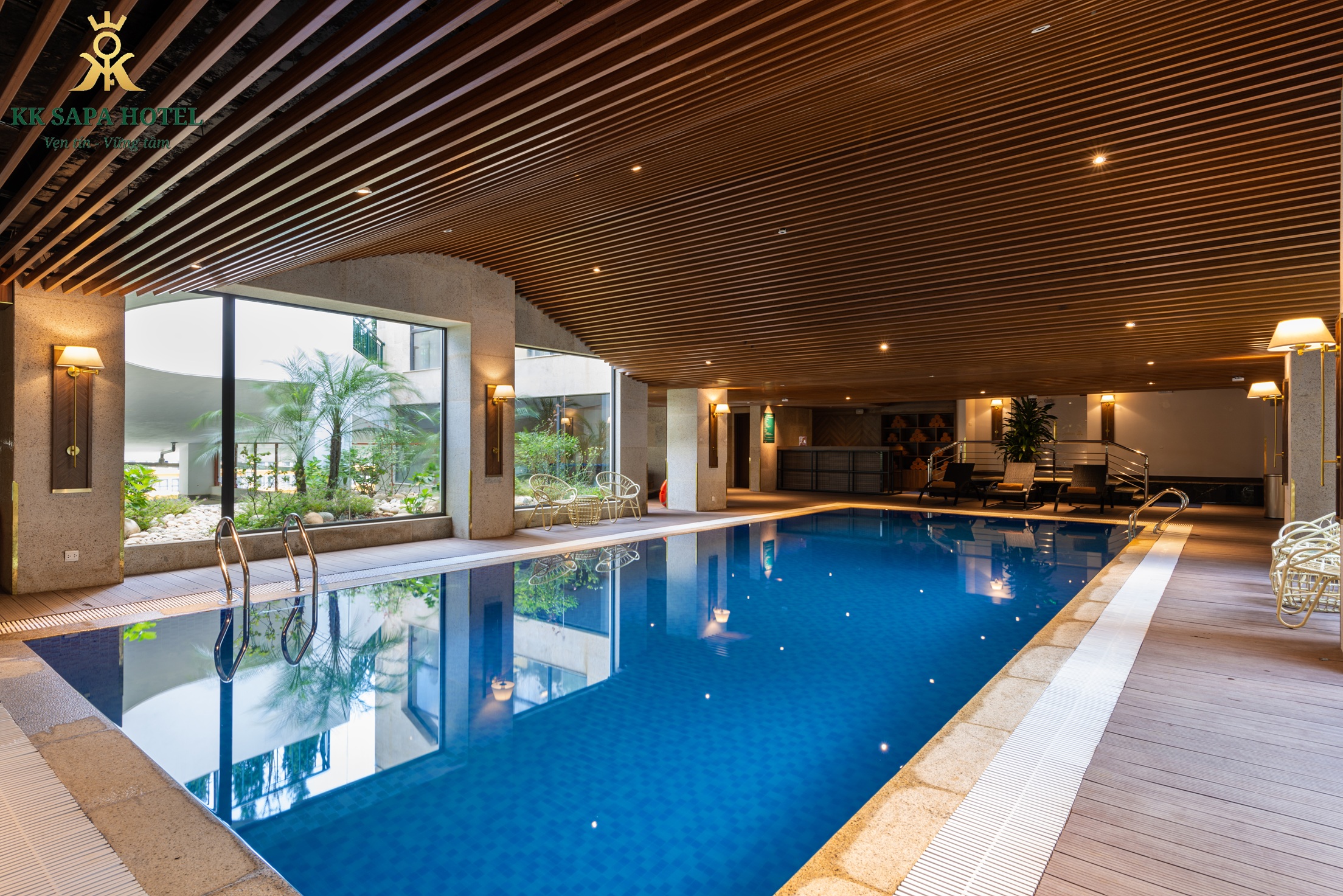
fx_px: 709
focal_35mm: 19
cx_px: 672
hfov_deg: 86.9
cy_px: 448
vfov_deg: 64.6
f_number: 11
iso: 100
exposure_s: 2
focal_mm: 19
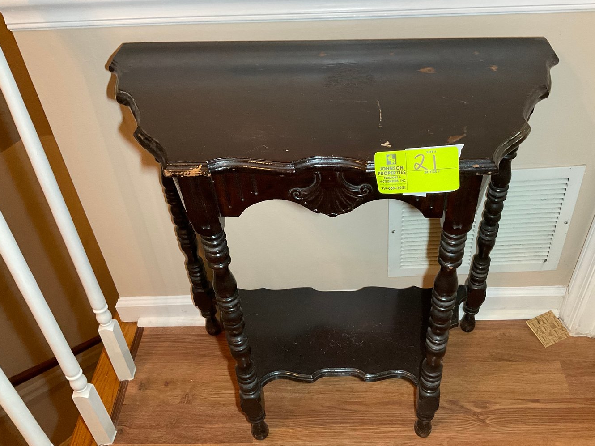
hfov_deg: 55.2
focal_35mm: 33
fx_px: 567
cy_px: 244
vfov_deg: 42.9
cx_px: 335
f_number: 1.8
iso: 250
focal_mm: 3
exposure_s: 1/60
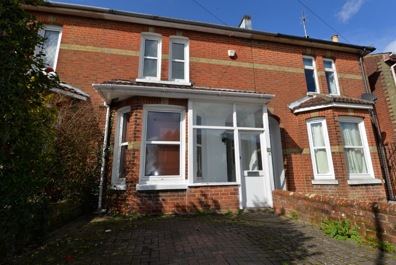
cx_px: 198
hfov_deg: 90.0
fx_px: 198
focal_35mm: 18
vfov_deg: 67.5
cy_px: 132
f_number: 11
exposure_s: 1/200
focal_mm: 18
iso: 100
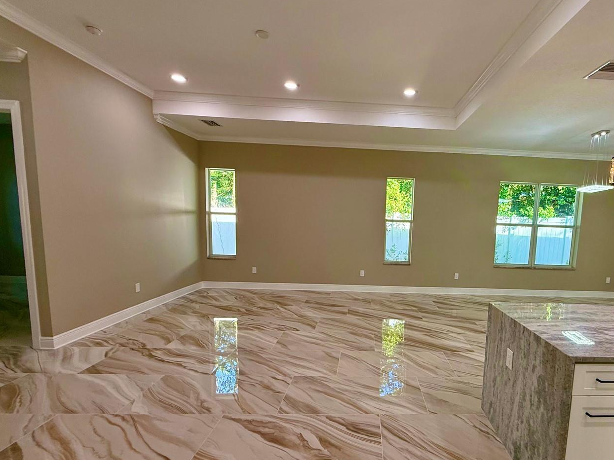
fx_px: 319
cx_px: 382
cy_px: 253
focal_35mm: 18
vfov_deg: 71.4
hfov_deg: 86.1
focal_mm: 2.22
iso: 160
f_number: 2.2
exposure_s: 1/120
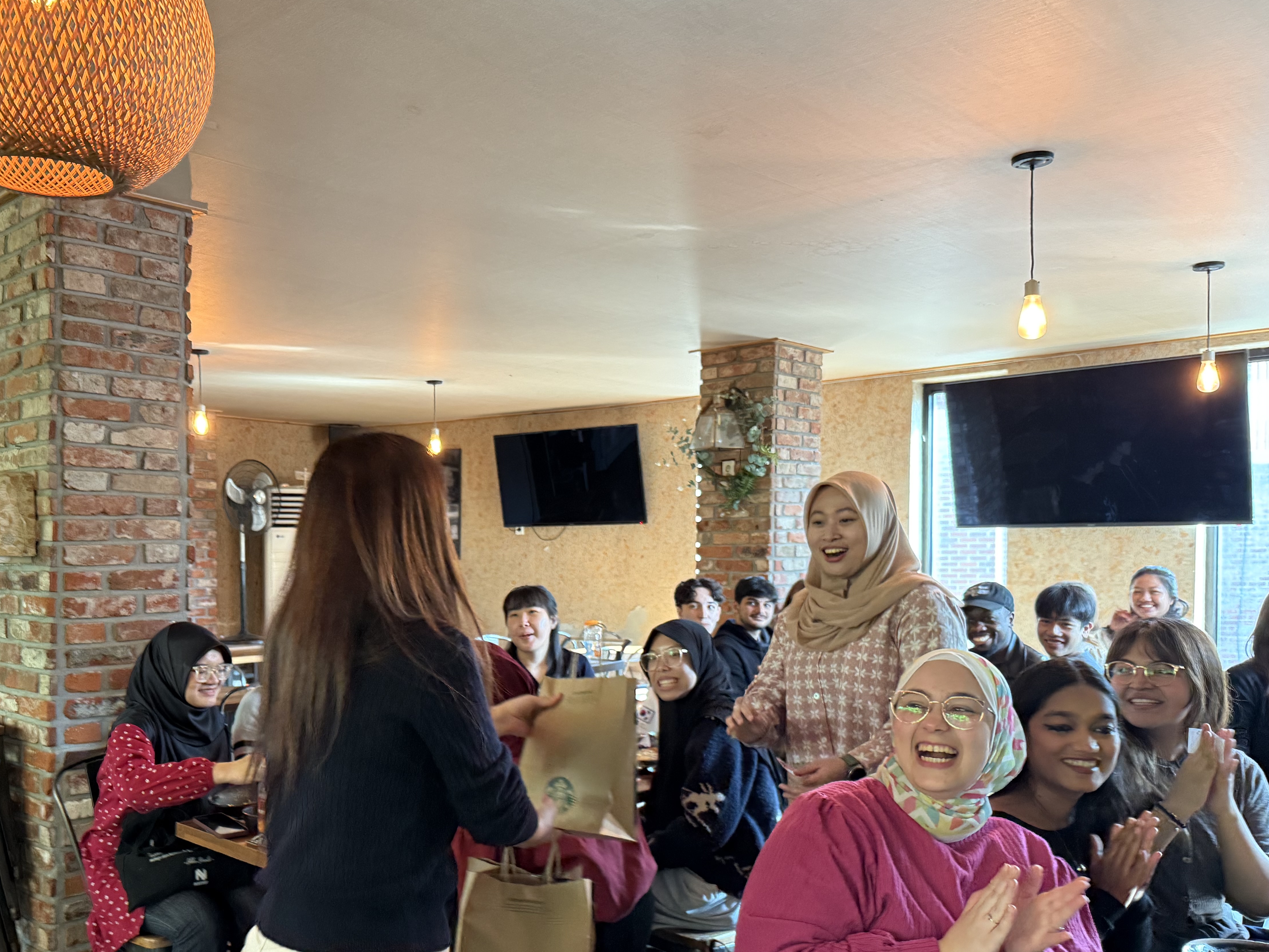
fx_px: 1137
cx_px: 474
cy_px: 589
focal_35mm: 31
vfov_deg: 45.1
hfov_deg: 57.6
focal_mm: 6.76
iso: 320
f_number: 1.78
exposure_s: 1/60
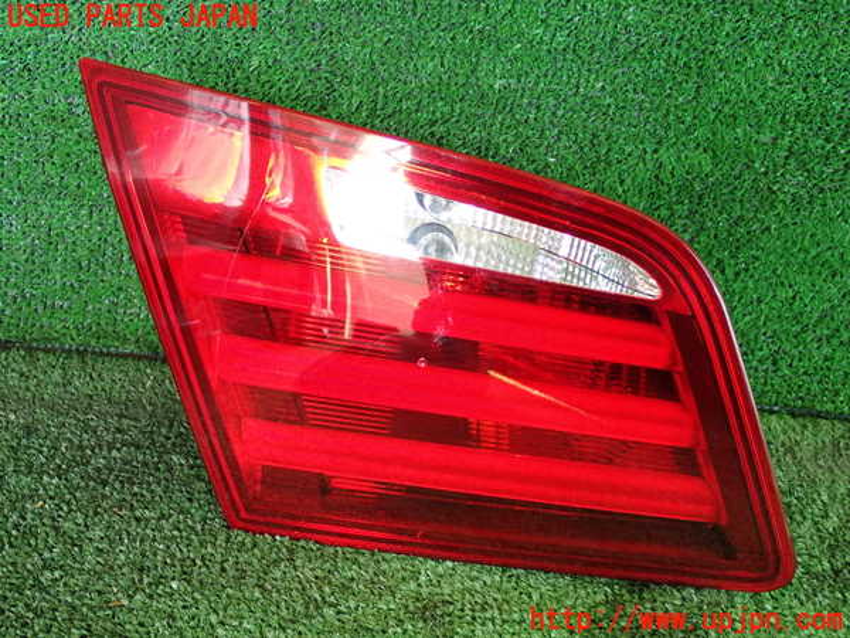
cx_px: 425
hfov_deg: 38.2
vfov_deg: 29.1
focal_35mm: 50
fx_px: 1228
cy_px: 319
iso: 640
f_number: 3.2
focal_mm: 9.01
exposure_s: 1/125
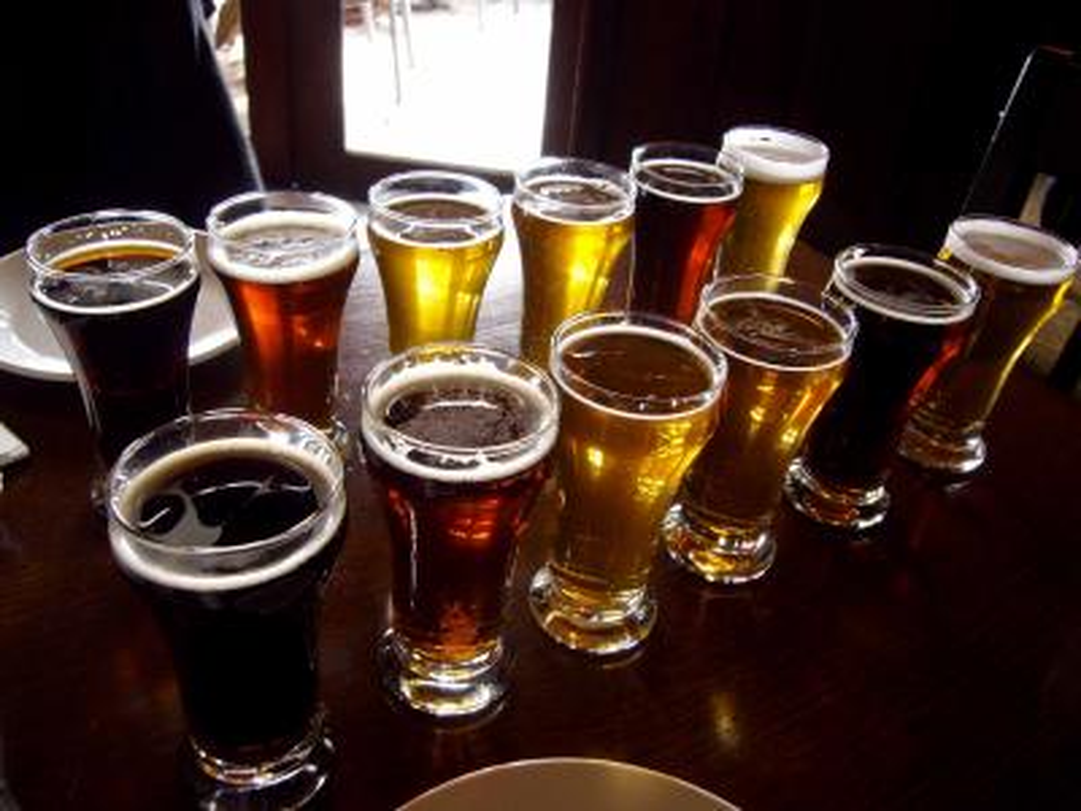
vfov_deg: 49.7
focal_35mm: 28
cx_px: 540
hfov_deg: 63.4
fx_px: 874
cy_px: 406
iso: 80
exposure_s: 1/8
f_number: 2.8
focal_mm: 4.6
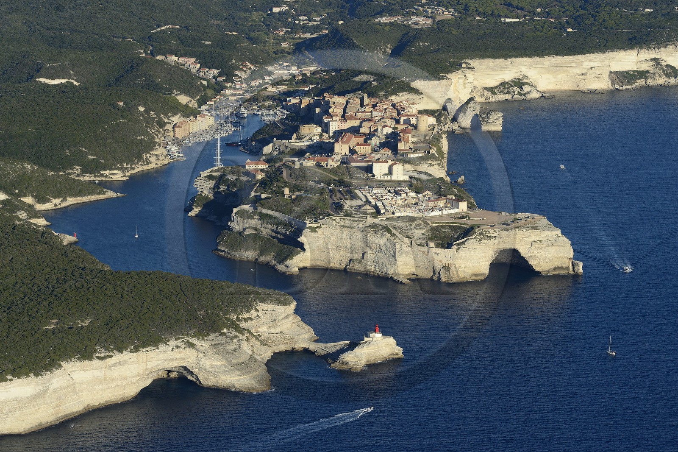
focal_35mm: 116
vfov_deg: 11.8
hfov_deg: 17.6
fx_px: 2184
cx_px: 339
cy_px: 226
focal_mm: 116
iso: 400
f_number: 10
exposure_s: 1/1000
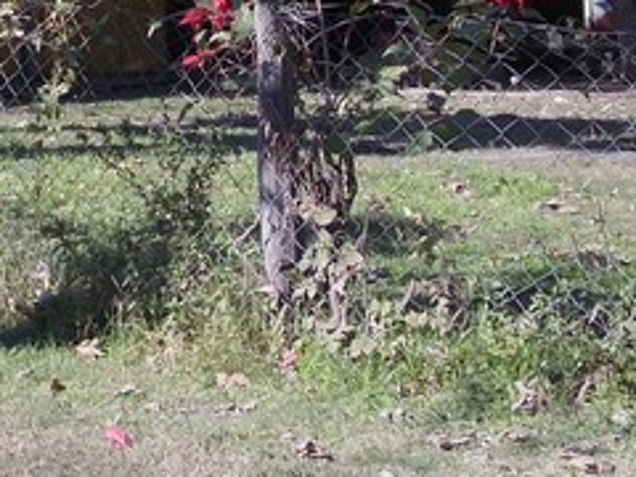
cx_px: -156
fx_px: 2517
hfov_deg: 13.9
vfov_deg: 10.7
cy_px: -32
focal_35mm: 137
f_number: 3.3
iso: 80
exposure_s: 1/400
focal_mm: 6.1
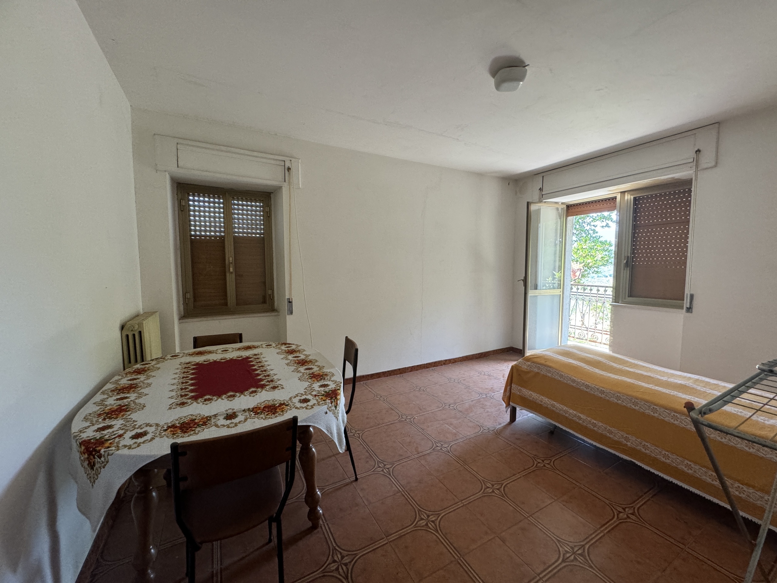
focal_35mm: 14
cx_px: 388
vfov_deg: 85.7
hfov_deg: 102.1
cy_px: 292
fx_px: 314
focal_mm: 2.22
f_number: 2.2
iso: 250
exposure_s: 1/99
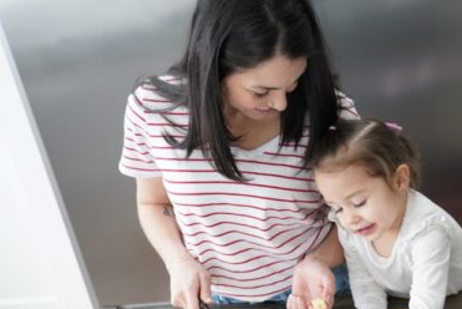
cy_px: 244
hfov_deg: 31.7
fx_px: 809
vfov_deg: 21.4
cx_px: 288
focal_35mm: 63
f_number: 4
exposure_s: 1/400
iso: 4000
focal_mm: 39
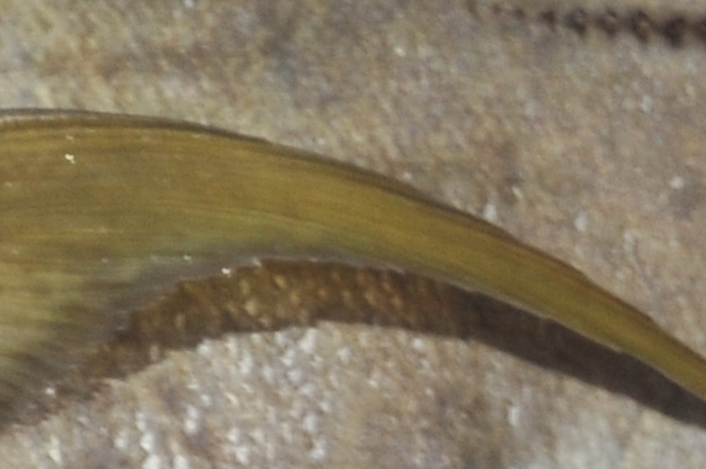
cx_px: 945
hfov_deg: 1.7
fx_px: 23267
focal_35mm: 1188
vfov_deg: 1.2
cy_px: 412
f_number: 22
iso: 200
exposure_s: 1/20
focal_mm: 105
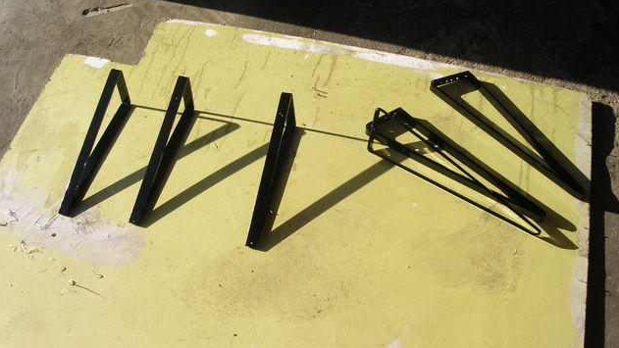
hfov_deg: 48.4
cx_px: 312
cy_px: 148
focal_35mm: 42
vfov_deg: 28.3
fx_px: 689
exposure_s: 1/350
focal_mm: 7.8
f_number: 5.6
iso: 100
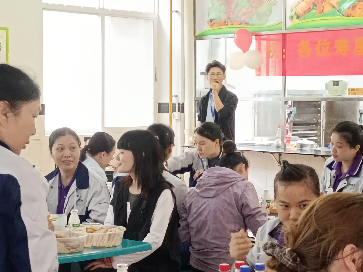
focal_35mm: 80
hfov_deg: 24.4
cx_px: 182
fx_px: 839
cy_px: 136
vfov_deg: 18.4
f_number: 1.79
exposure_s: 1/25
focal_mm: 4.71
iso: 2816
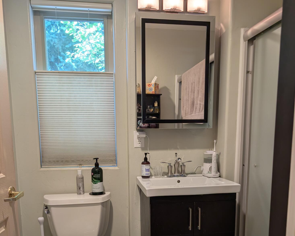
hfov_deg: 55.7
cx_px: 145
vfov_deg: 44.1
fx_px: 279
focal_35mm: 32
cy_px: 181
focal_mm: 6.9
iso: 30
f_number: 1.68
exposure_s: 1/24
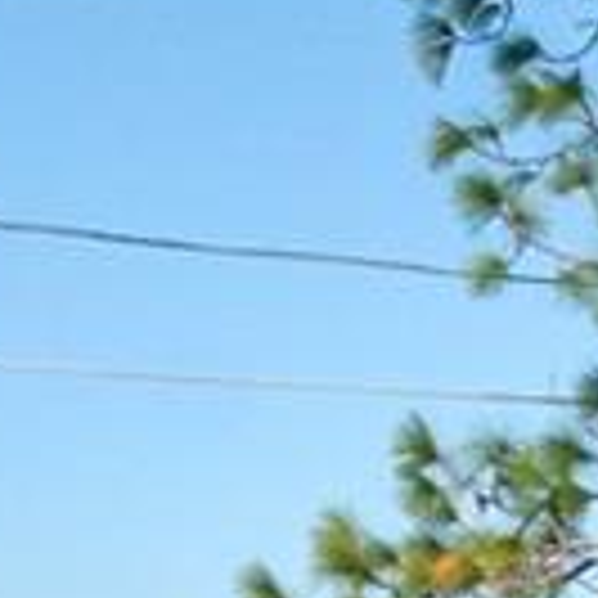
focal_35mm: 153
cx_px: 1443
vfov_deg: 11.1
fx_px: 2990
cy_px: 827
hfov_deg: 10.0
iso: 100
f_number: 9
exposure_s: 1/400
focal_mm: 10
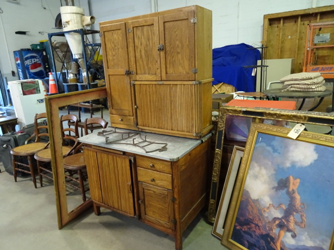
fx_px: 232
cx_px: 167
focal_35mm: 24
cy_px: 125
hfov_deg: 71.6
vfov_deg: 56.8
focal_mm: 4.1
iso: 800
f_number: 3.5
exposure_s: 1/25
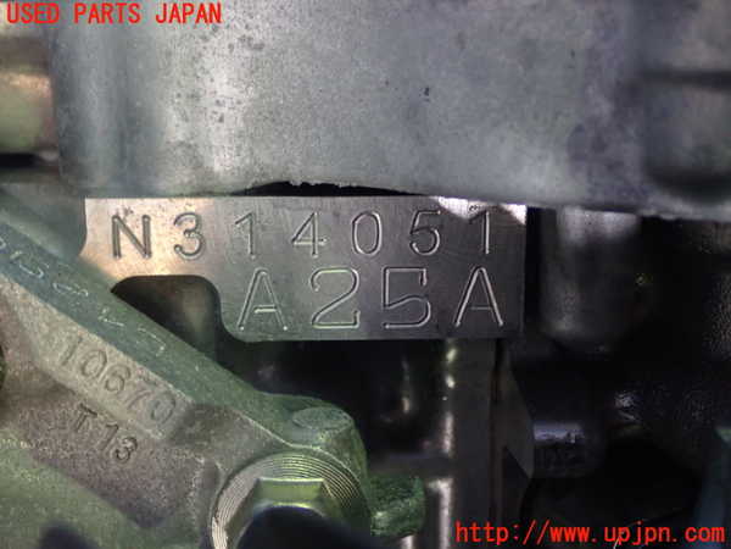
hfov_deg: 38.2
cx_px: 366
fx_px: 1056
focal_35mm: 50
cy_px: 274
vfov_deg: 29.1
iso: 800
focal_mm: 9.01
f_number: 3.2
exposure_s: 1/13
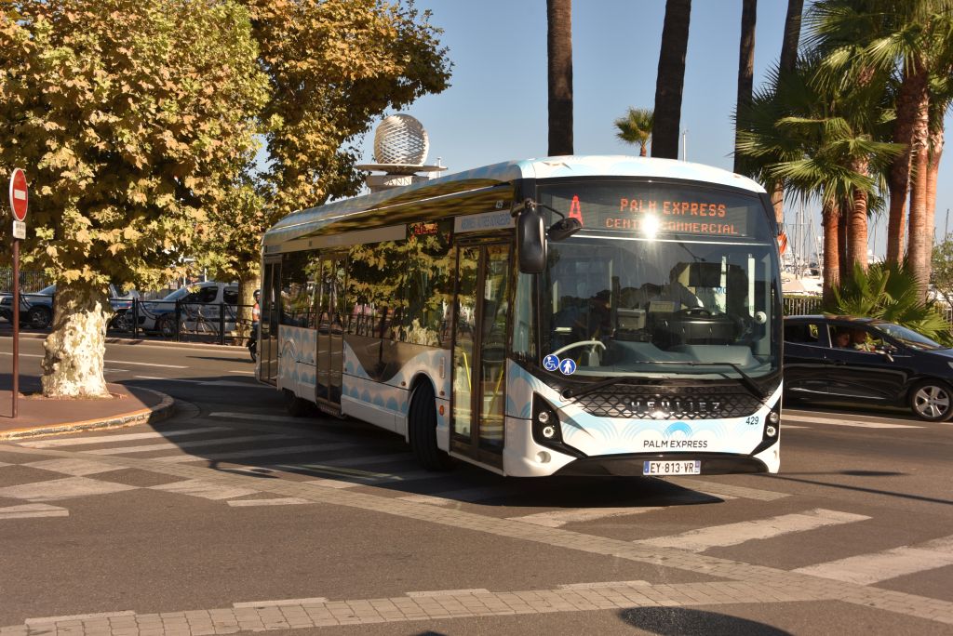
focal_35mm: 48
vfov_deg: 28.1
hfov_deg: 41.1
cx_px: 476
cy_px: 318
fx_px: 1271
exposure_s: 1/250
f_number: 8
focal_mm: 48
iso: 100
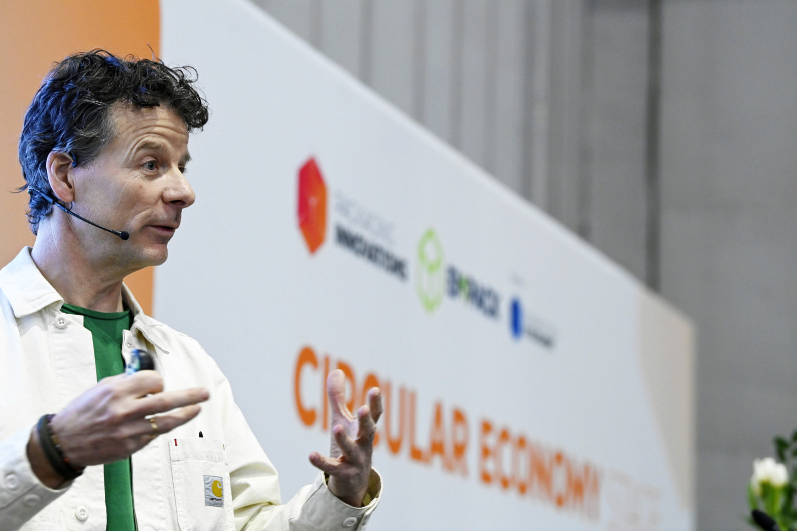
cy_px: 266
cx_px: 398
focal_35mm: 120
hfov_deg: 17.1
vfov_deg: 11.4
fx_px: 2656
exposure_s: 1/125
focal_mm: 120
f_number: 4.5
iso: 3200
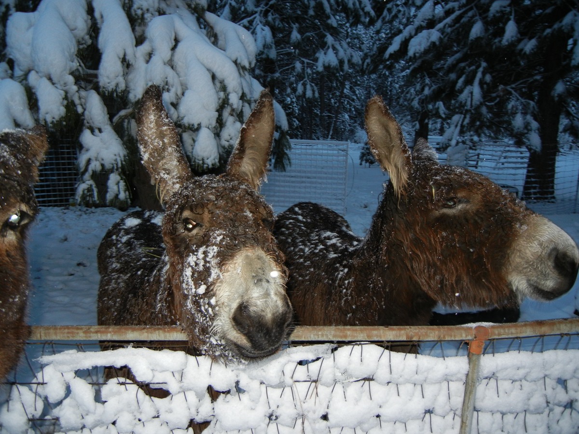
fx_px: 502
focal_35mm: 30
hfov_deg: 60.0
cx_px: 290
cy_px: 217
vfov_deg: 46.8
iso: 200
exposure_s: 1/30
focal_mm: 5.4
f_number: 3.5
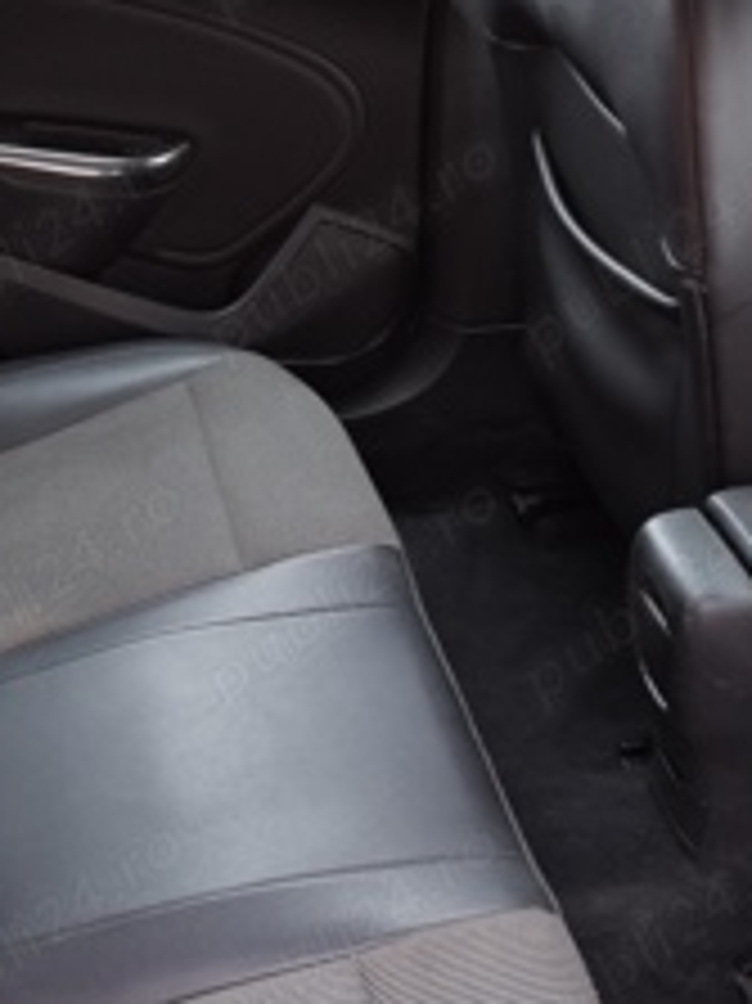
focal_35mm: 43
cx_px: 194
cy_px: 666
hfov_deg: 33.0
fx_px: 1247
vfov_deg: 43.3
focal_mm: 5.89
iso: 590
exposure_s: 1/25
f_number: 1.89
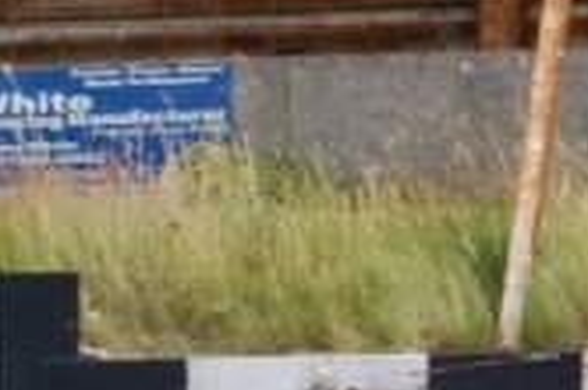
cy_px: 613
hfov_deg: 4.6
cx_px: -7
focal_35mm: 452
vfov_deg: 3.0
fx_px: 7368
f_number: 5.6
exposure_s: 1/1000
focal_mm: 78
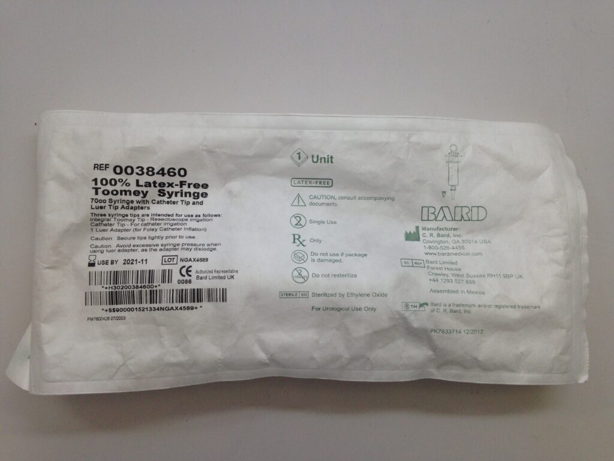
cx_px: 307
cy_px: 230
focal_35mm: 33
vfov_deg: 42.9
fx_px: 585
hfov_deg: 55.4
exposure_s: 1/120
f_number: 2.4
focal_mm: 4.12
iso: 64
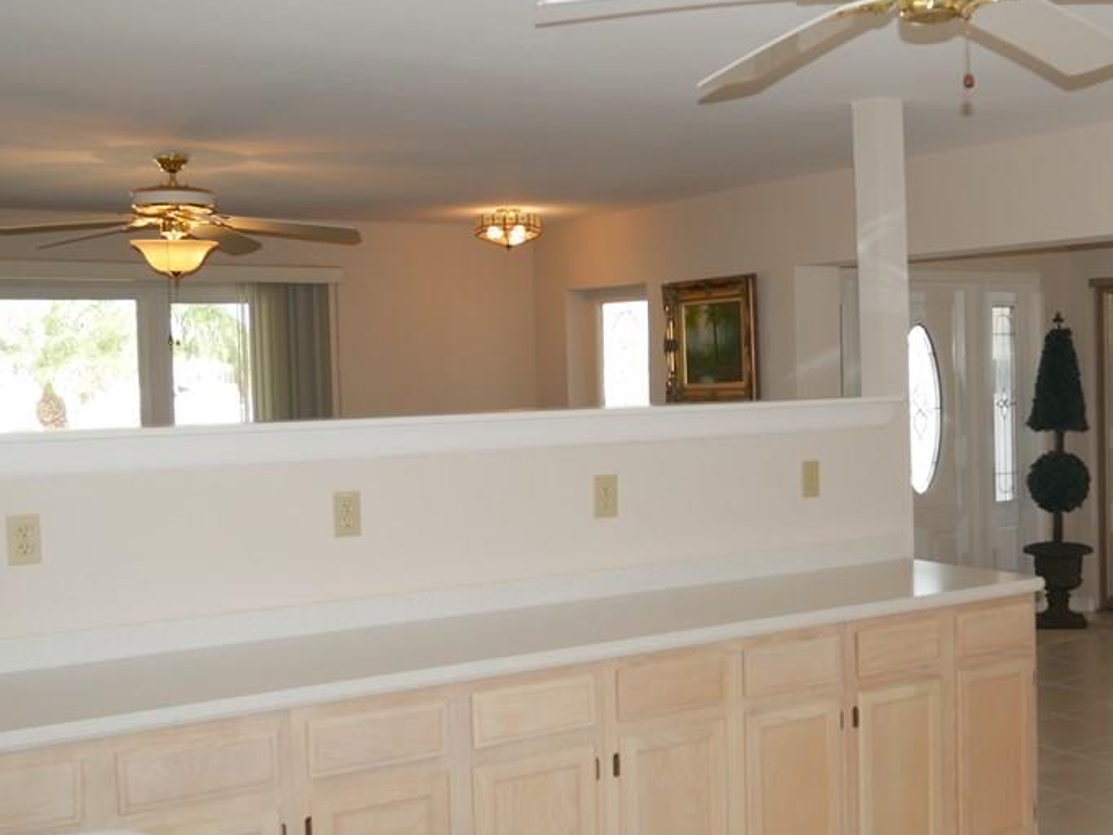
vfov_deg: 30.3
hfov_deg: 39.1
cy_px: 422
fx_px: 1544
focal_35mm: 48
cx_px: 756
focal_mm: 16
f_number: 4.5
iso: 400
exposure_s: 1/125
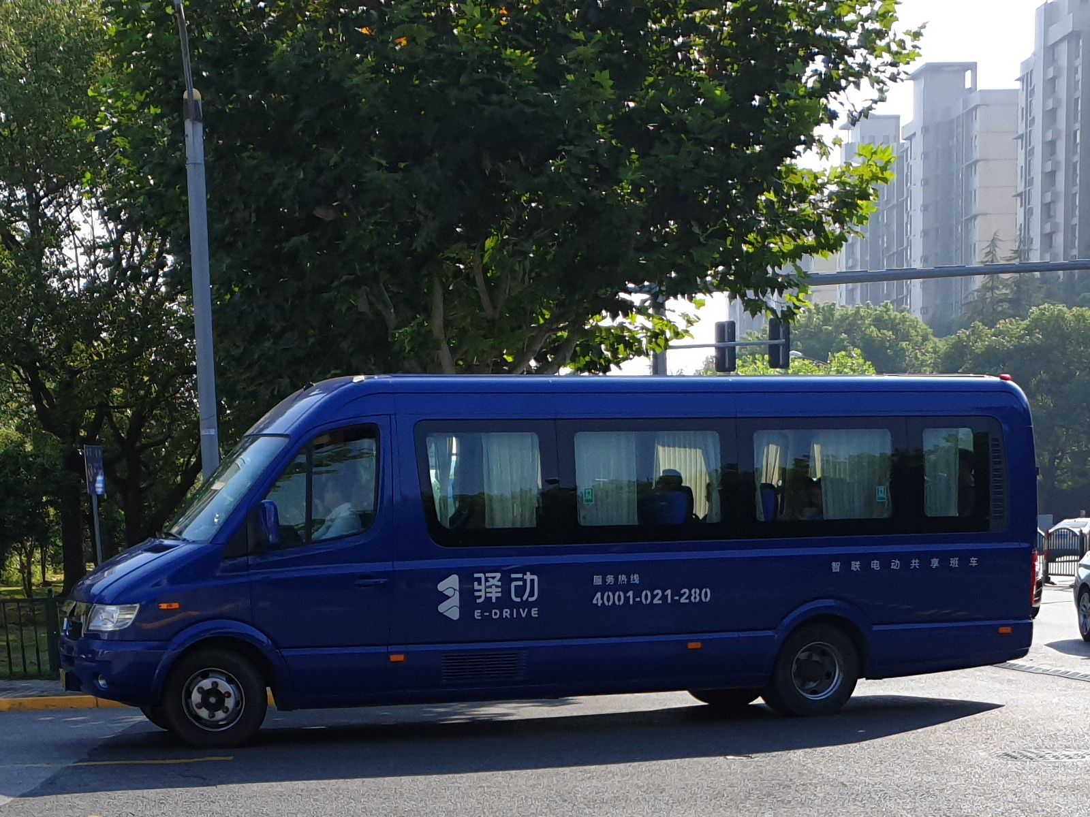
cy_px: 408
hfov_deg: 67.3
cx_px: 545
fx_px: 819
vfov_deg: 53.1
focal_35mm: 26
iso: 50
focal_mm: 4.3
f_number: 2.4
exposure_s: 1/1916
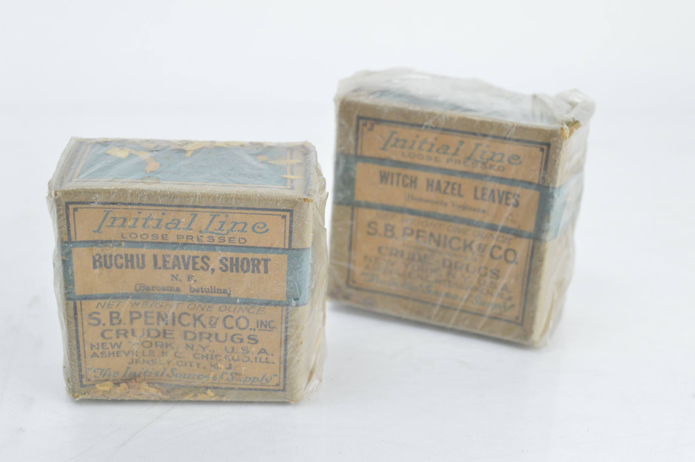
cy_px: 231
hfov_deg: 38.9
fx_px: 984
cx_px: 348
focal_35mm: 51
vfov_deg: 26.4
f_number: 6.3
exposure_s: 1/80
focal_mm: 34
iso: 800
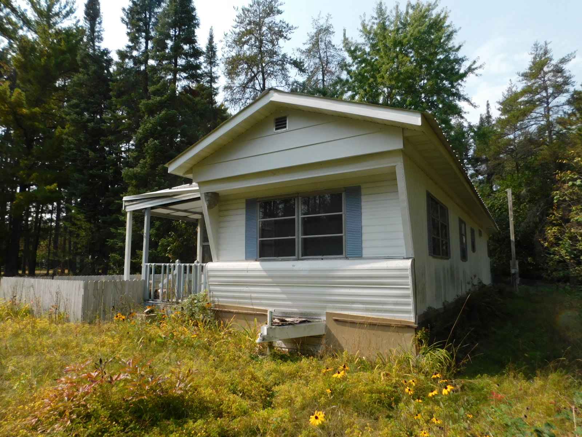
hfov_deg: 73.9
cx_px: 291
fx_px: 387
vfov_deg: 58.9
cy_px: 218
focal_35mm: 23
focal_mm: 4
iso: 125
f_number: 3
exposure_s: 1/1250
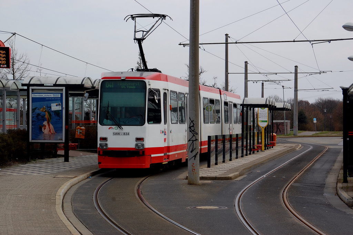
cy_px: 118
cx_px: 176
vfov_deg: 15.2
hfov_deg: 22.6
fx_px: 882
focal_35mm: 90
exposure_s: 1/200
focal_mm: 60
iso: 200
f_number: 8
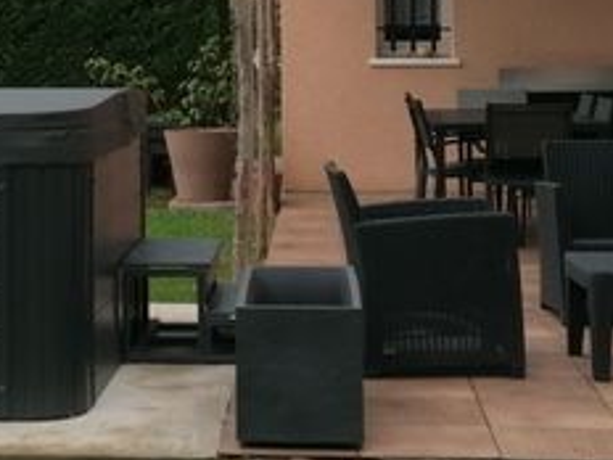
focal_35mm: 106
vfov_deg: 13.6
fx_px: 1877
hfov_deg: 18.4
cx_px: 140
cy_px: -77
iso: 50
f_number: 1.8
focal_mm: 4.75
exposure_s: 1/211
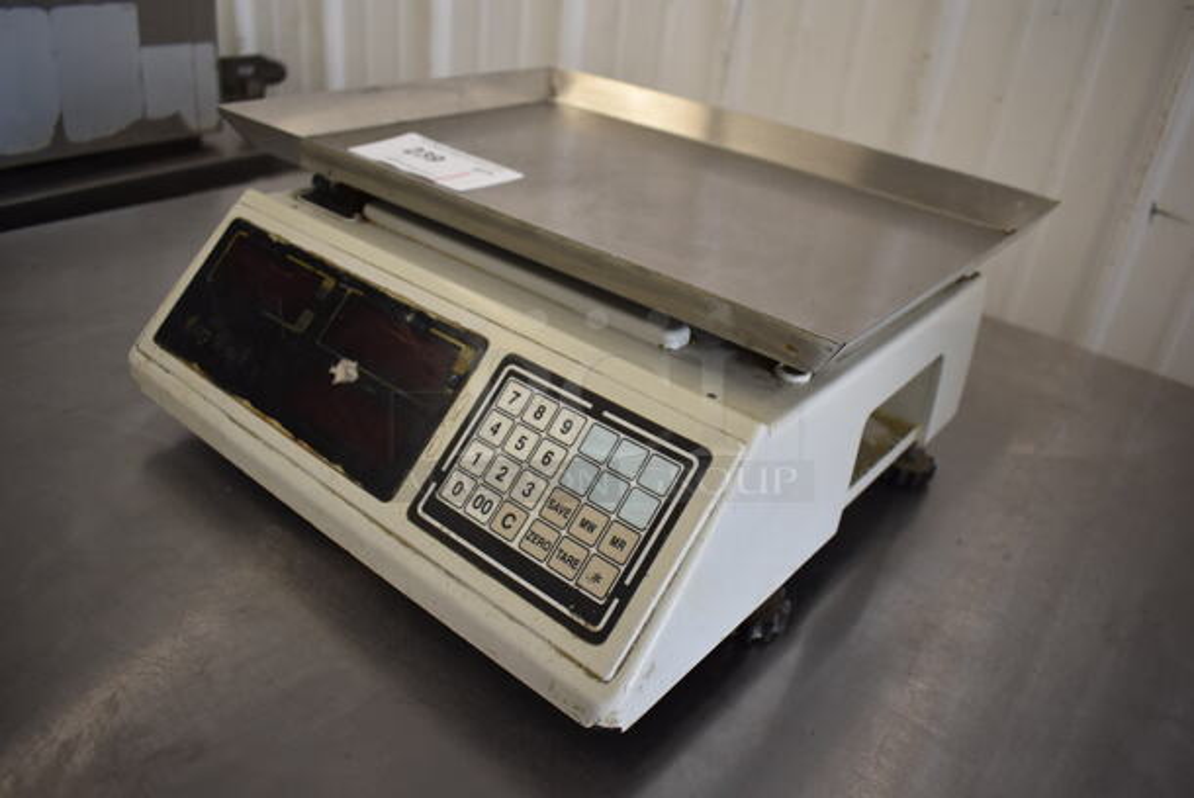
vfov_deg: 48.0
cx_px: 597
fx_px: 896
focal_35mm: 27
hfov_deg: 67.3
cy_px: 399
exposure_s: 1/250
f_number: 3.5
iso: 720
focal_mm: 18
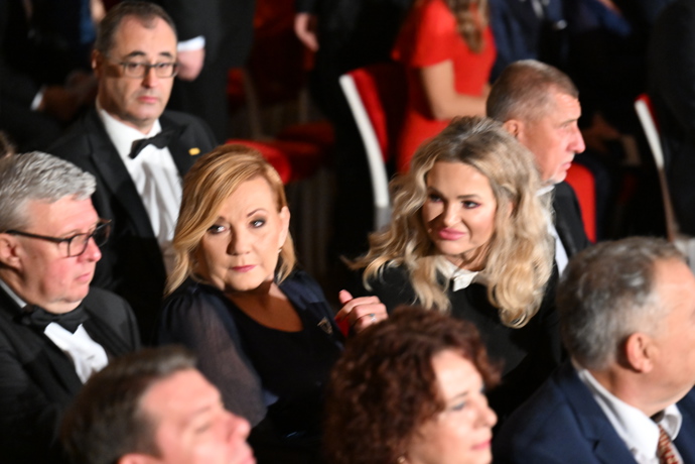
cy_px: 232
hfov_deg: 13.7
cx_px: 348
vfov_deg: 9.1
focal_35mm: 150
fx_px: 2896
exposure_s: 1/200
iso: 8000
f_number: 4
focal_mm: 150
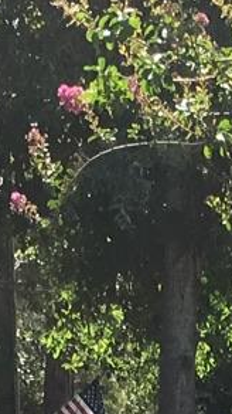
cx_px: 490
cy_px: 860
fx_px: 2431
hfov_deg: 5.3
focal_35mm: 222
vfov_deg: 9.1
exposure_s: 1/478
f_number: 2.2
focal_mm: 4.15
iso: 25
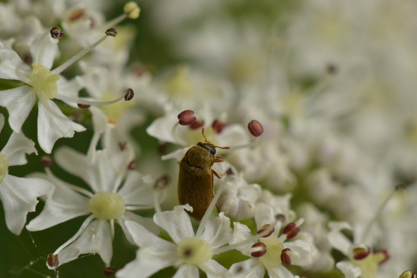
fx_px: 1476
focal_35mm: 128
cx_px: 208
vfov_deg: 10.7
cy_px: 139
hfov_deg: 16.1
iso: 1600
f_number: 11
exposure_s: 1/250
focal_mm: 85
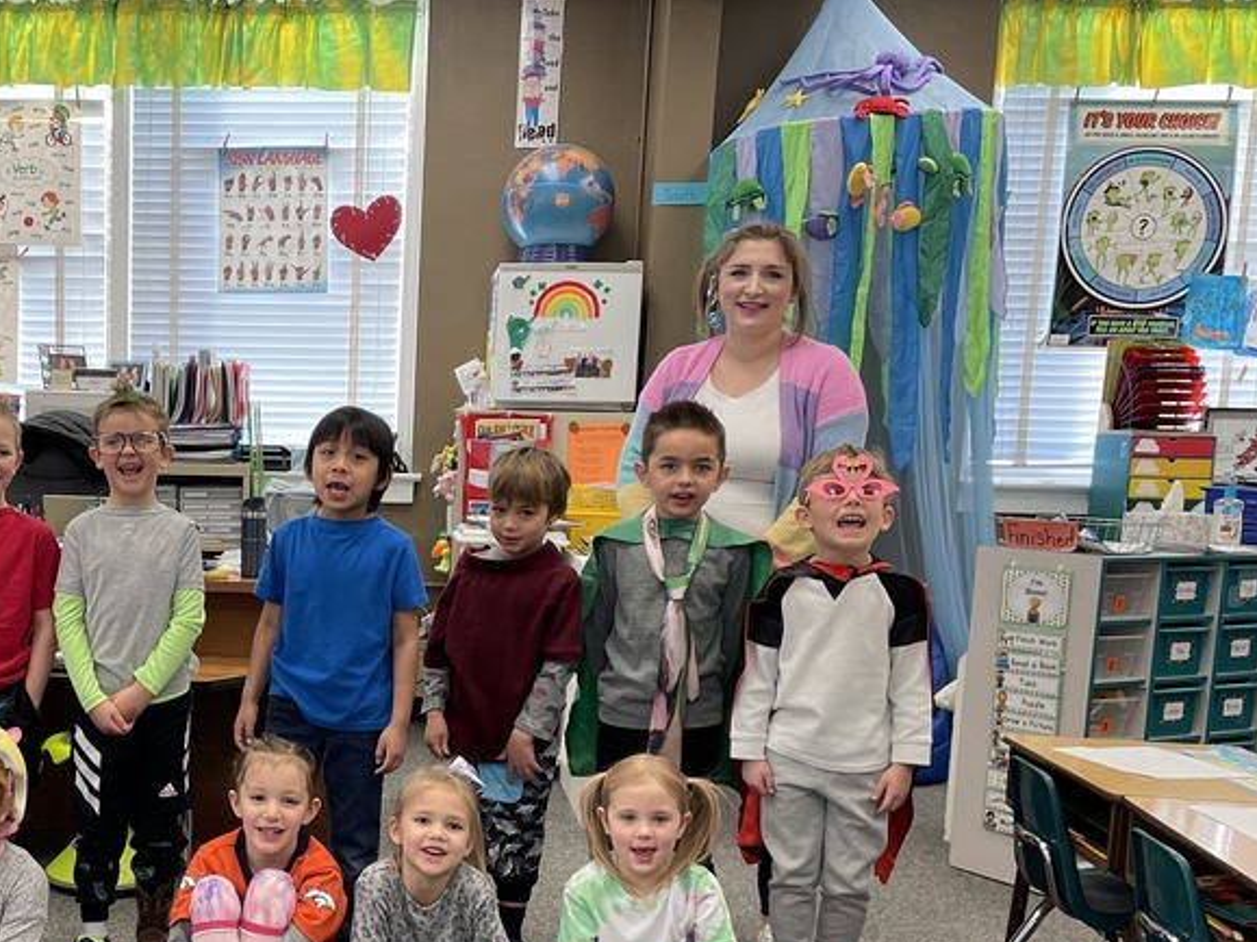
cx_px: 239
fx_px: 1670
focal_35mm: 46
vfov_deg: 31.0
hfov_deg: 39.5
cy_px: 692
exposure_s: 1/120
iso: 125
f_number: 1.6
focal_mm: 4.2
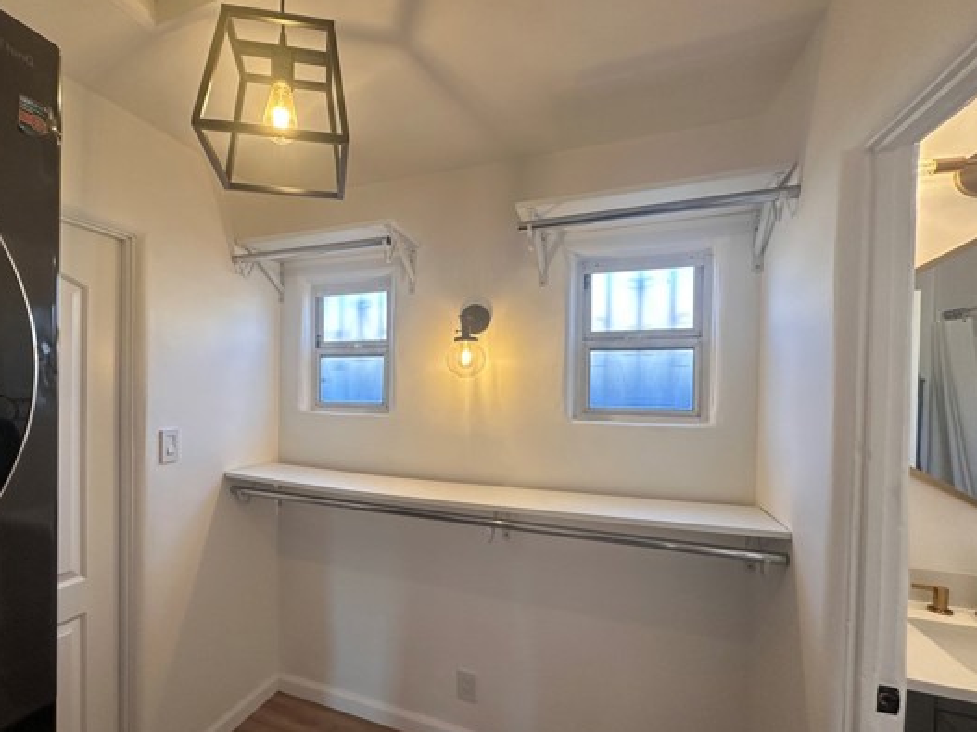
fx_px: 480
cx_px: 404
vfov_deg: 74.6
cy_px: 397
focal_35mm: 17
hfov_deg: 90.2
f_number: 2.2
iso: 125
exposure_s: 1/120
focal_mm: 2.22
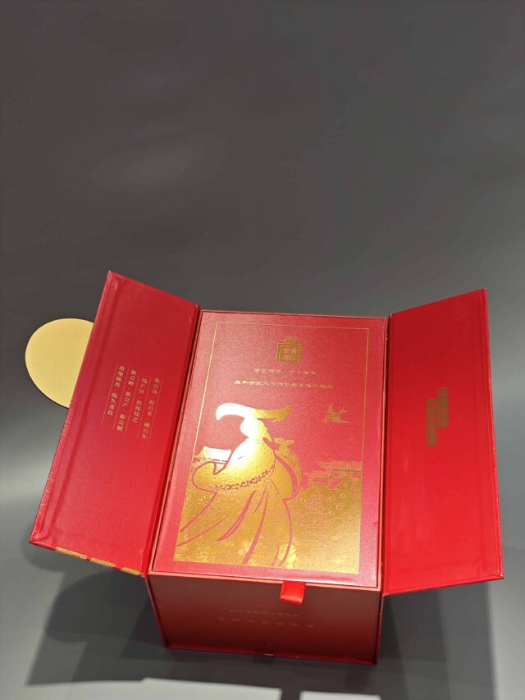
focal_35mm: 46
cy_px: 350
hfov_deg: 31.5
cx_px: 262
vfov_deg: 41.2
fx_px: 930
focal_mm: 6.7
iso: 50
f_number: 2
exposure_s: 1/245
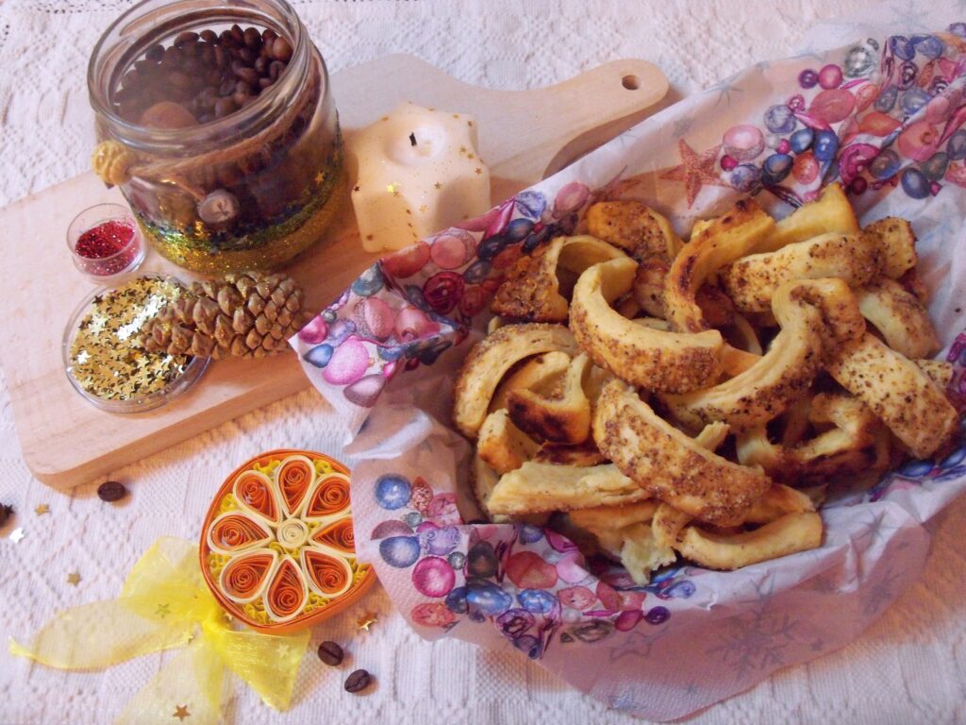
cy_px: 362
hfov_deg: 52.6
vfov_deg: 40.7
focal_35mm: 35
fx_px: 977
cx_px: 483
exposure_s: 1/25
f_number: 3
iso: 400
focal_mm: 6.3
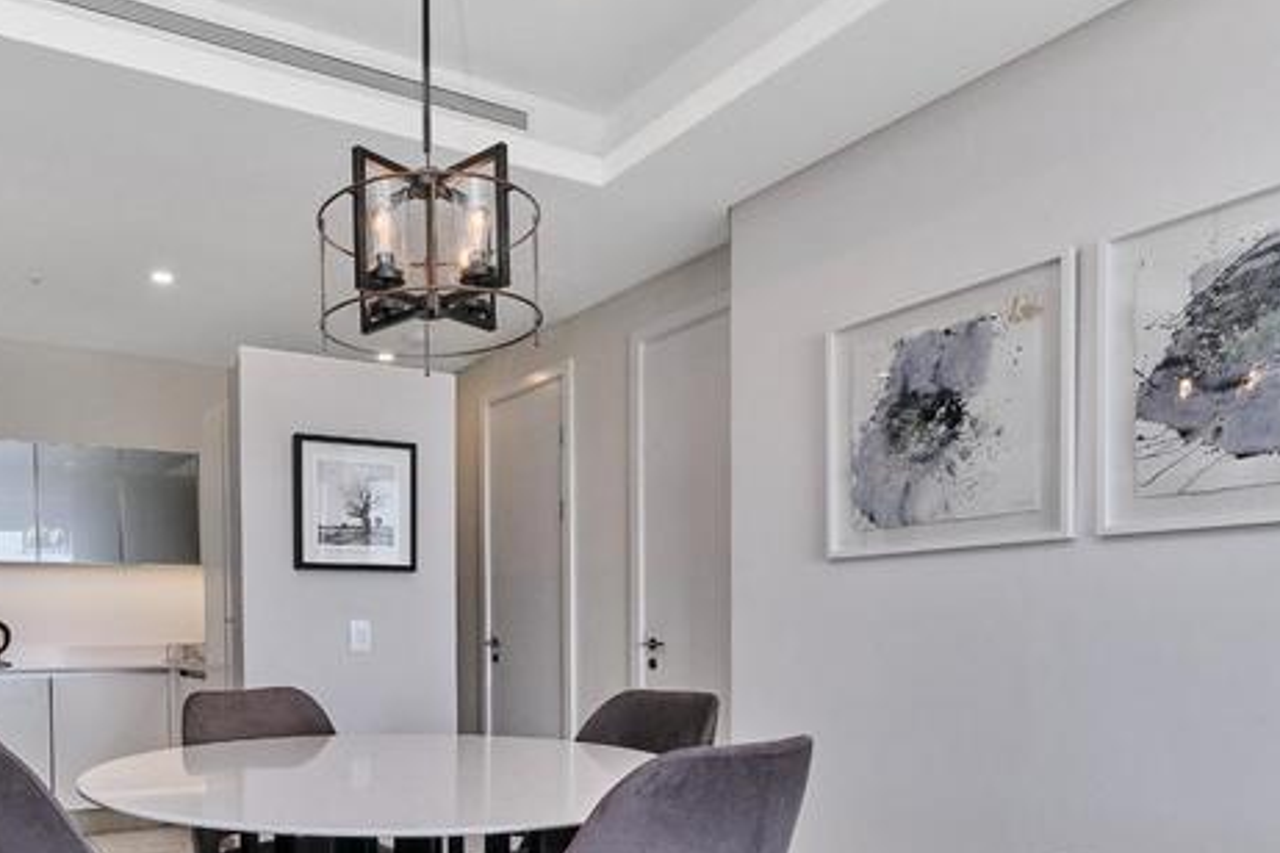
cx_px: 424
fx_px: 924
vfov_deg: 47.1
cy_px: 672
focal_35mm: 26
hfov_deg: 67.4
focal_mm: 10
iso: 800
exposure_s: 1/100
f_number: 8
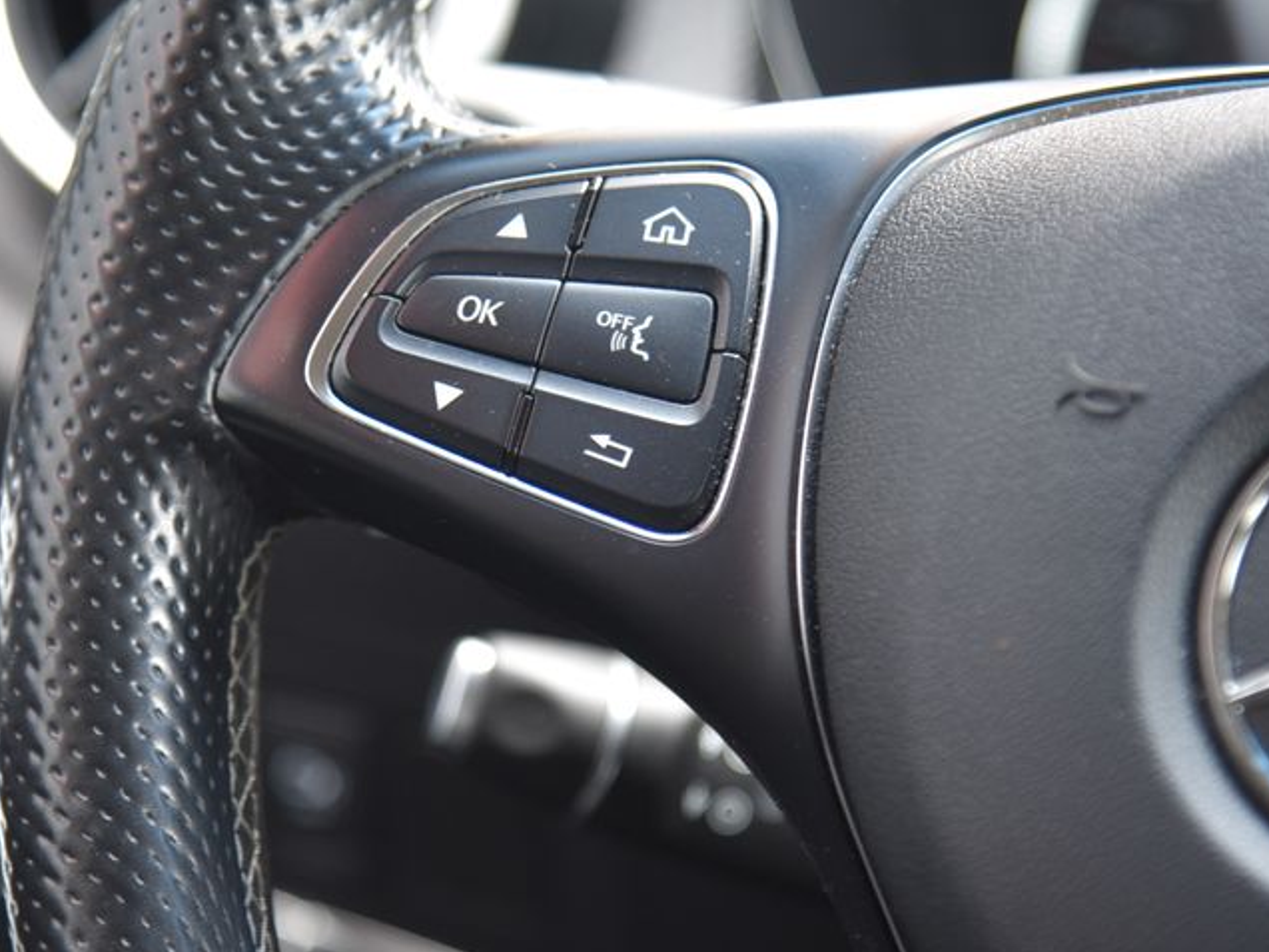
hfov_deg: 10.6
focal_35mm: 186
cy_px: 361
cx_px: 527
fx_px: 6819
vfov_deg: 8.0
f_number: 4
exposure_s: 1/30
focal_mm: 120
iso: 500
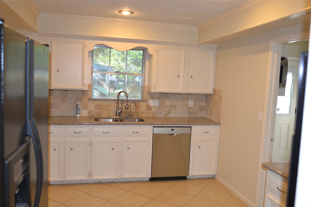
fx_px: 259
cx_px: 156
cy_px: 104
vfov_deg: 43.6
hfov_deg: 61.9
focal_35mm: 30
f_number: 2.2
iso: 400
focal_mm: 20
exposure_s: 1/60
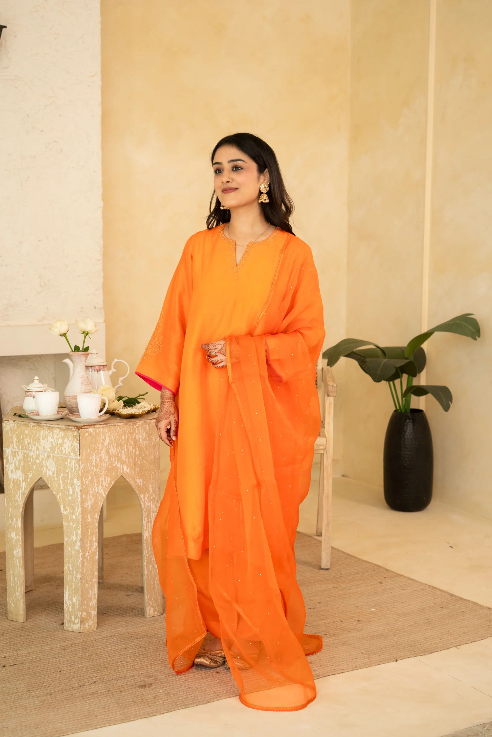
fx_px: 1025
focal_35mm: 50
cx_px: 246
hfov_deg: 27.0
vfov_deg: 39.6
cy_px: 368
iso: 640
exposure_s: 1/250
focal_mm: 50
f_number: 4.5
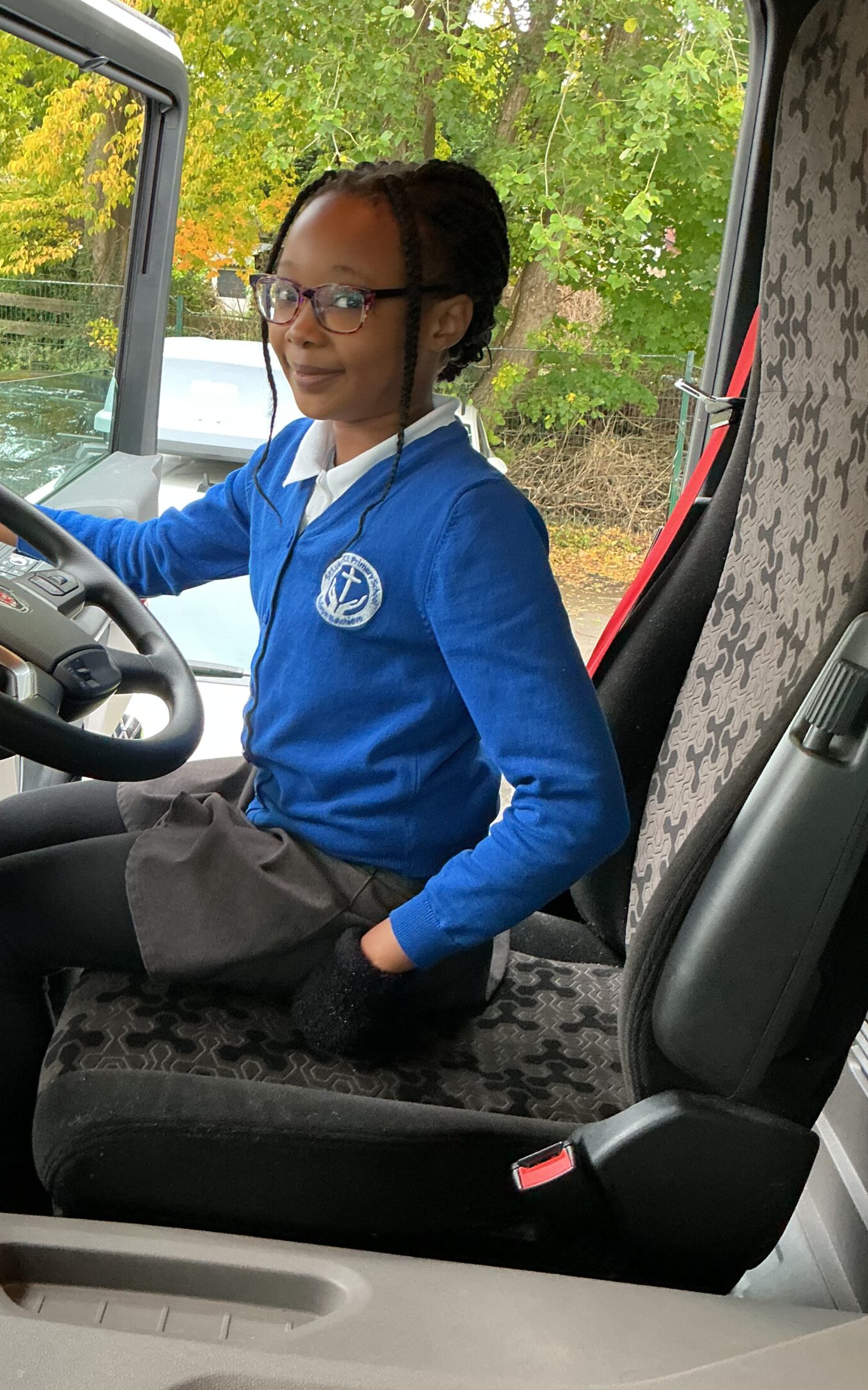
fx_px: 1363
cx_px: 328
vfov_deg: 53.9
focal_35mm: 36
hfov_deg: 35.1
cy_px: 605
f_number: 1.8
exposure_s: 1/60
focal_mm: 3
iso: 125
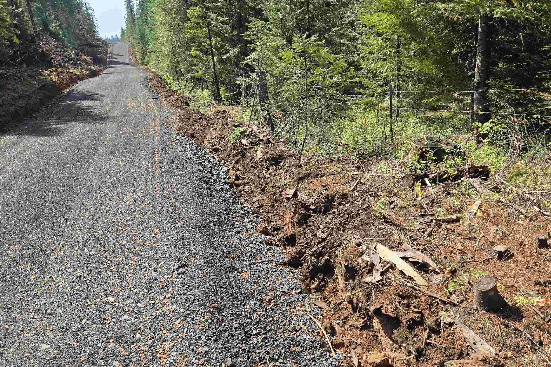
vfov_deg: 44.9
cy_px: 169
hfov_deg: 63.5
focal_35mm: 29
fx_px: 444
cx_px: 301
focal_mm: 5.4
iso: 25
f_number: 1.8
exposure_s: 1/1339
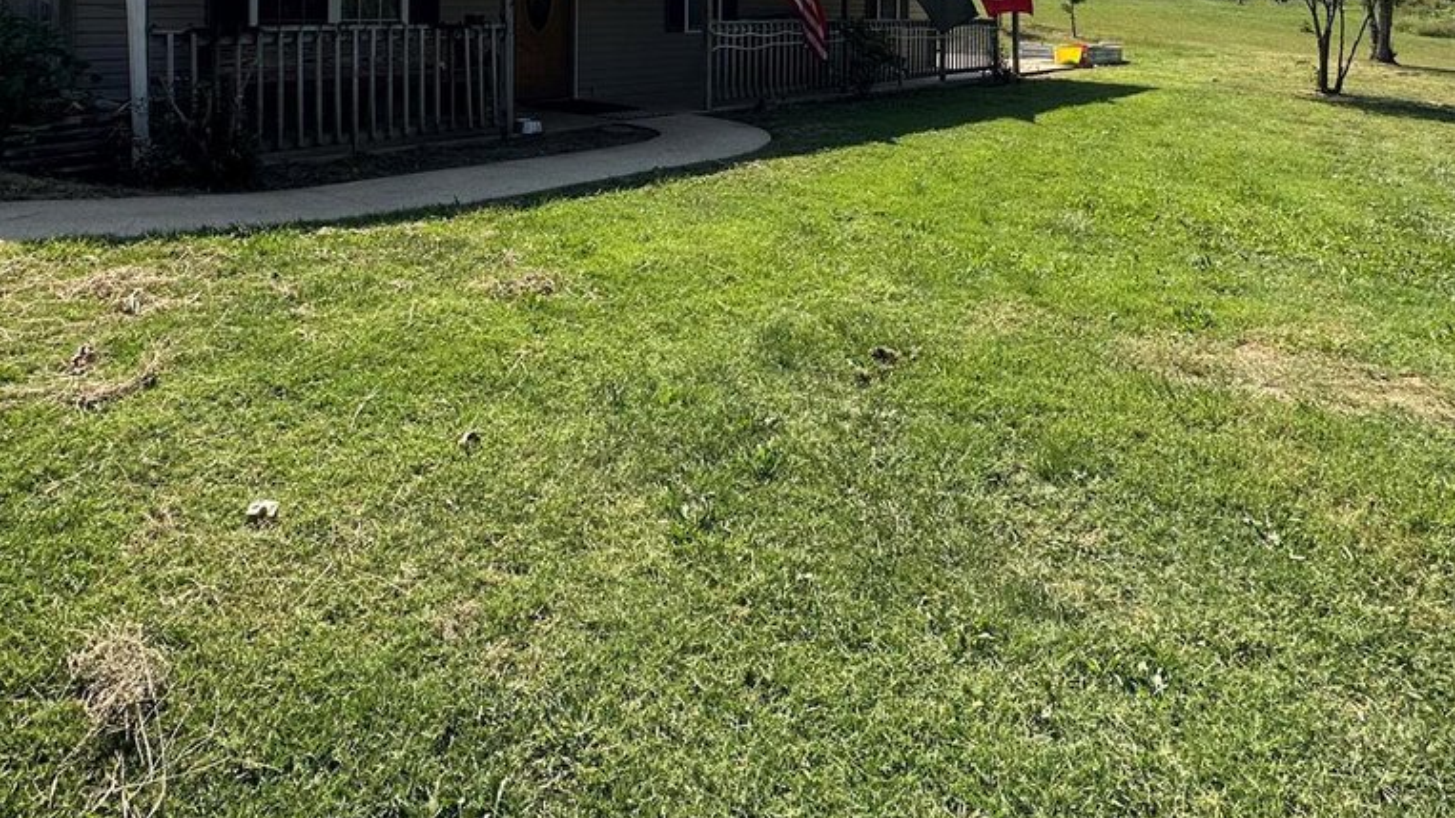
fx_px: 926
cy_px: 10
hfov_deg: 76.2
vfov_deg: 41.7
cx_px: 683
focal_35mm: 24
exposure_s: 1/2681
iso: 50
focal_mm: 2.22
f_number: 2.2
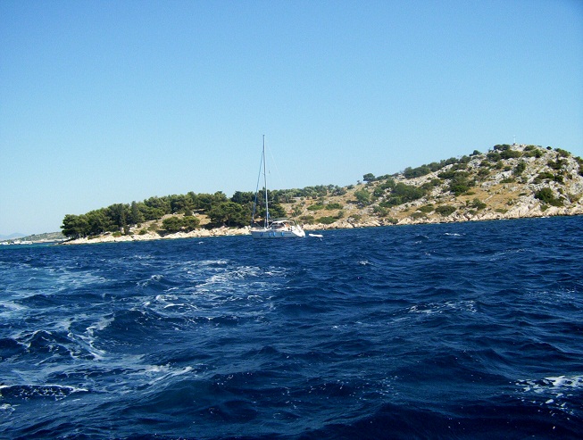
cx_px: 292
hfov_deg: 47.8
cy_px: 220
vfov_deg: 37.0
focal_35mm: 39
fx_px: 658
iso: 100
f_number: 3.84
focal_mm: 5.26
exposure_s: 1/1124
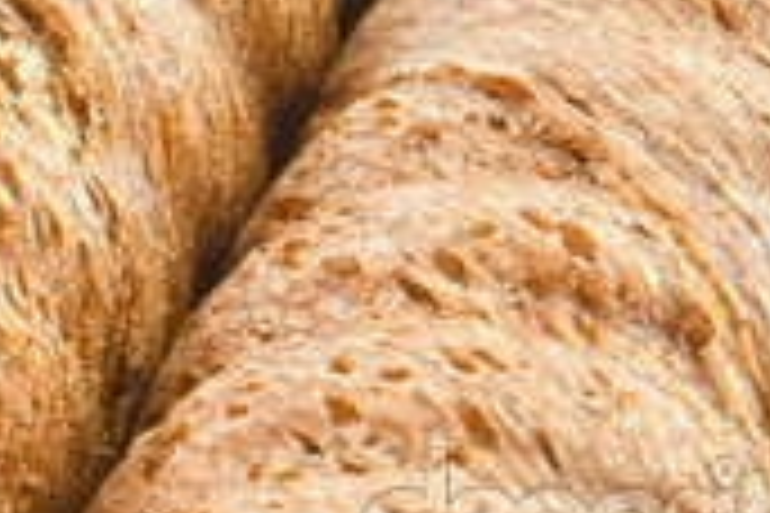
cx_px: -835
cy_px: 529
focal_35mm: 492
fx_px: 10523
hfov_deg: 4.1
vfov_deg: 2.8
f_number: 19
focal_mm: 55
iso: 100
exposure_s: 6
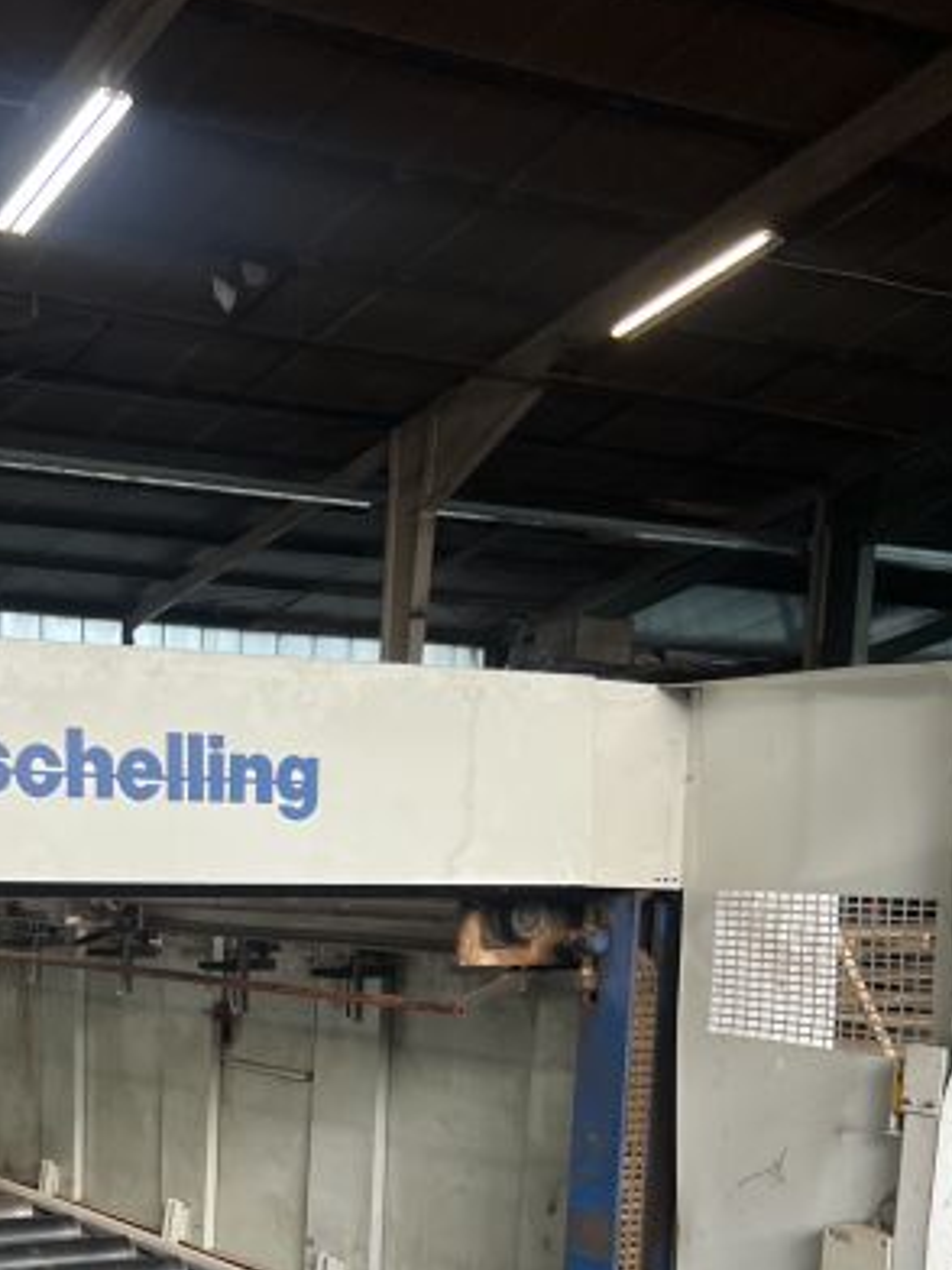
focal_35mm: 53
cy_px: 1173
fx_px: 1943
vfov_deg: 34.0
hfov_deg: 26.5
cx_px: 78
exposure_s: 1/100
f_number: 1.5
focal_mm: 5.7
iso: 125
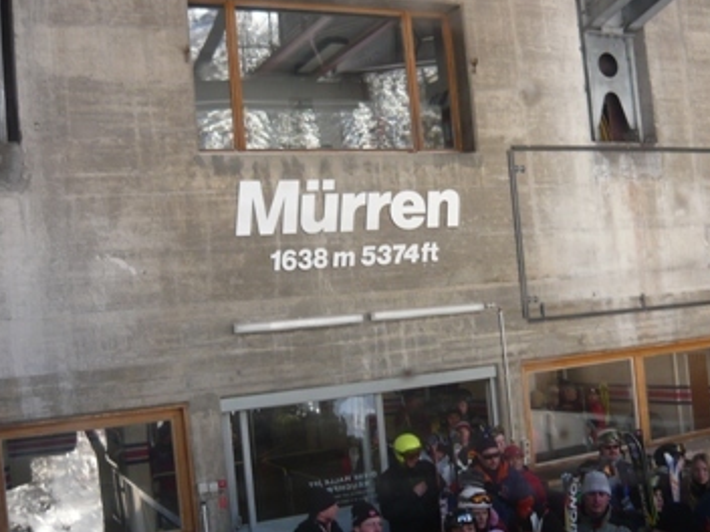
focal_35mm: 42
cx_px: 379
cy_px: 274
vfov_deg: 34.3
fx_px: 861
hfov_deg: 44.8
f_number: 2.8
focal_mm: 5.5
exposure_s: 1/80
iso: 100
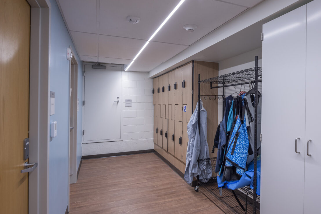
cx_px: 166
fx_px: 187
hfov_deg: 81.2
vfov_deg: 59.5
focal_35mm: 21
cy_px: 106
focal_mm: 20
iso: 400
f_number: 10
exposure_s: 1/10
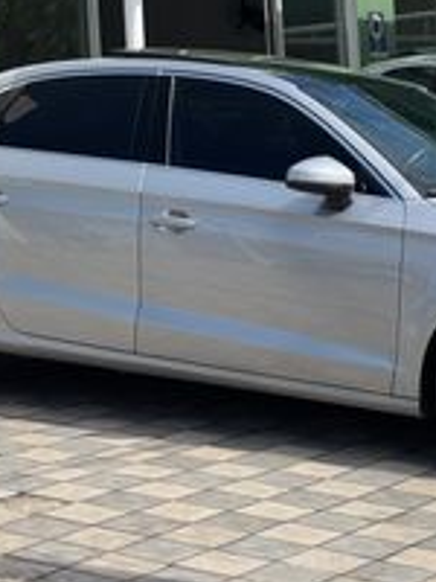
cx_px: 296
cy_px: 125
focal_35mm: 113
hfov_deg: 13.1
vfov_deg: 17.3
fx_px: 1898
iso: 64
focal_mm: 6.76
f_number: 1.78
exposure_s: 1/3425
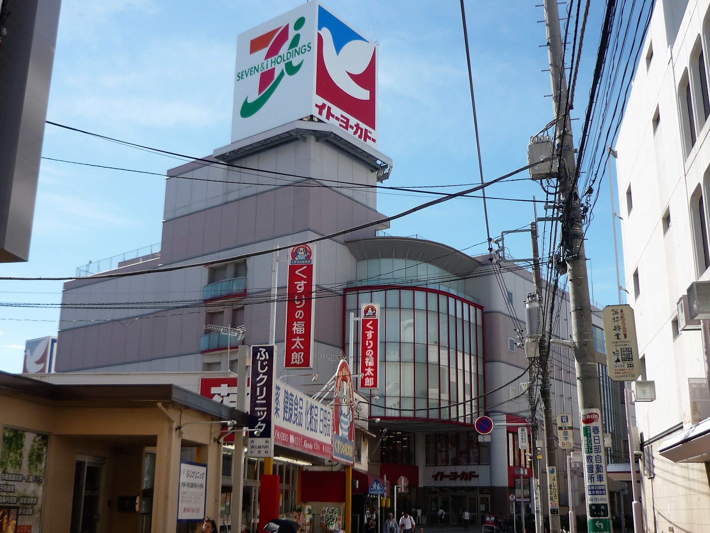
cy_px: 266
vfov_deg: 42.9
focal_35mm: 33
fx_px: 677
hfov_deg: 55.4
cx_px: 355
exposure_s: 1/200
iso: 100
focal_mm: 5.5
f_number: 8
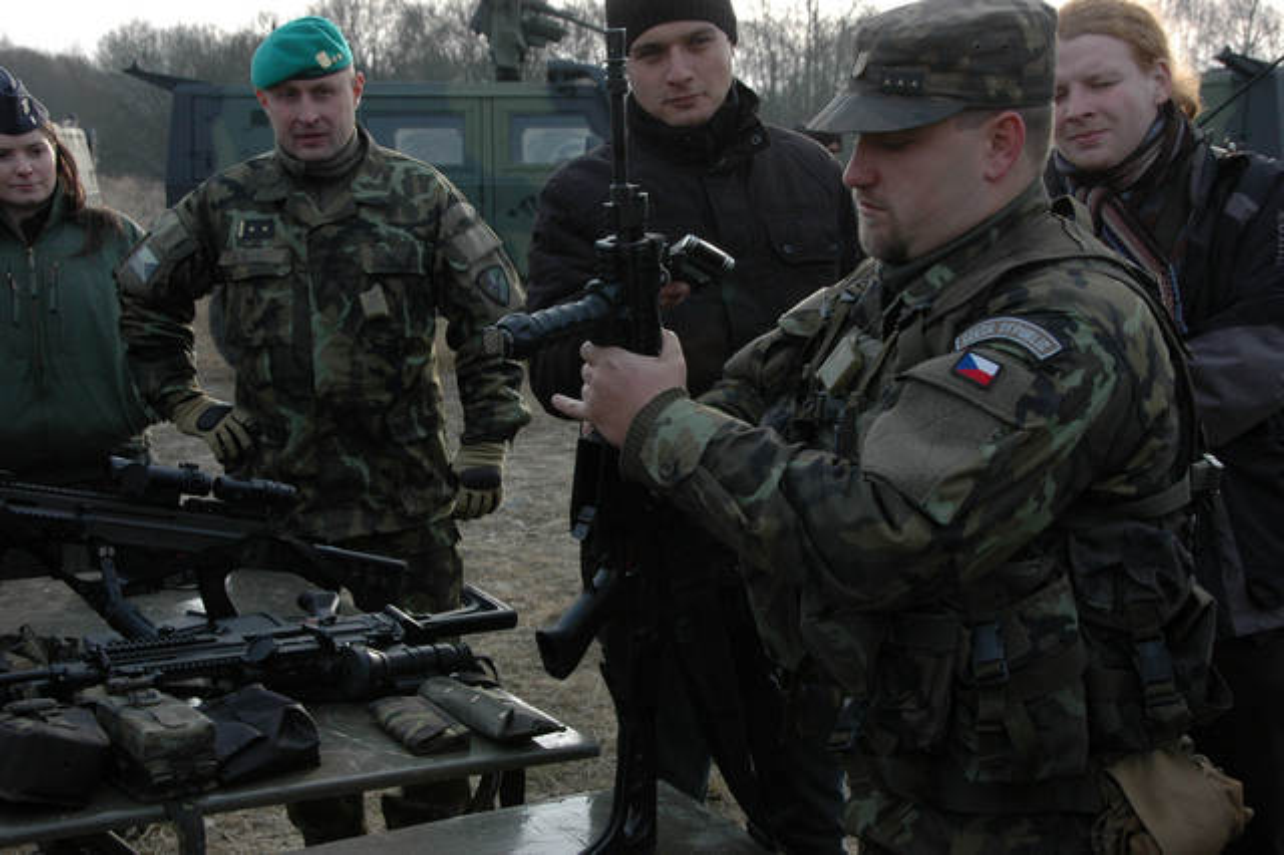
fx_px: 1711
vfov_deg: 28.0
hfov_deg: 41.1
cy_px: 428
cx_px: 642
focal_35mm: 48
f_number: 8
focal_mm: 32
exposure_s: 1/320
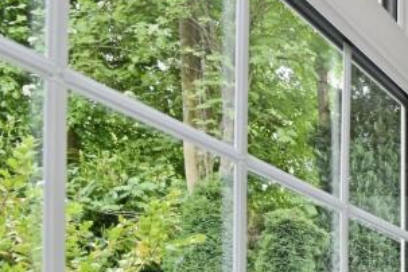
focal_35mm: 54
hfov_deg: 25.7
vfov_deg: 21.9
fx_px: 612
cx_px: 636
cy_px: 376
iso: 400
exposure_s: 1/50
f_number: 7.1
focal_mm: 16
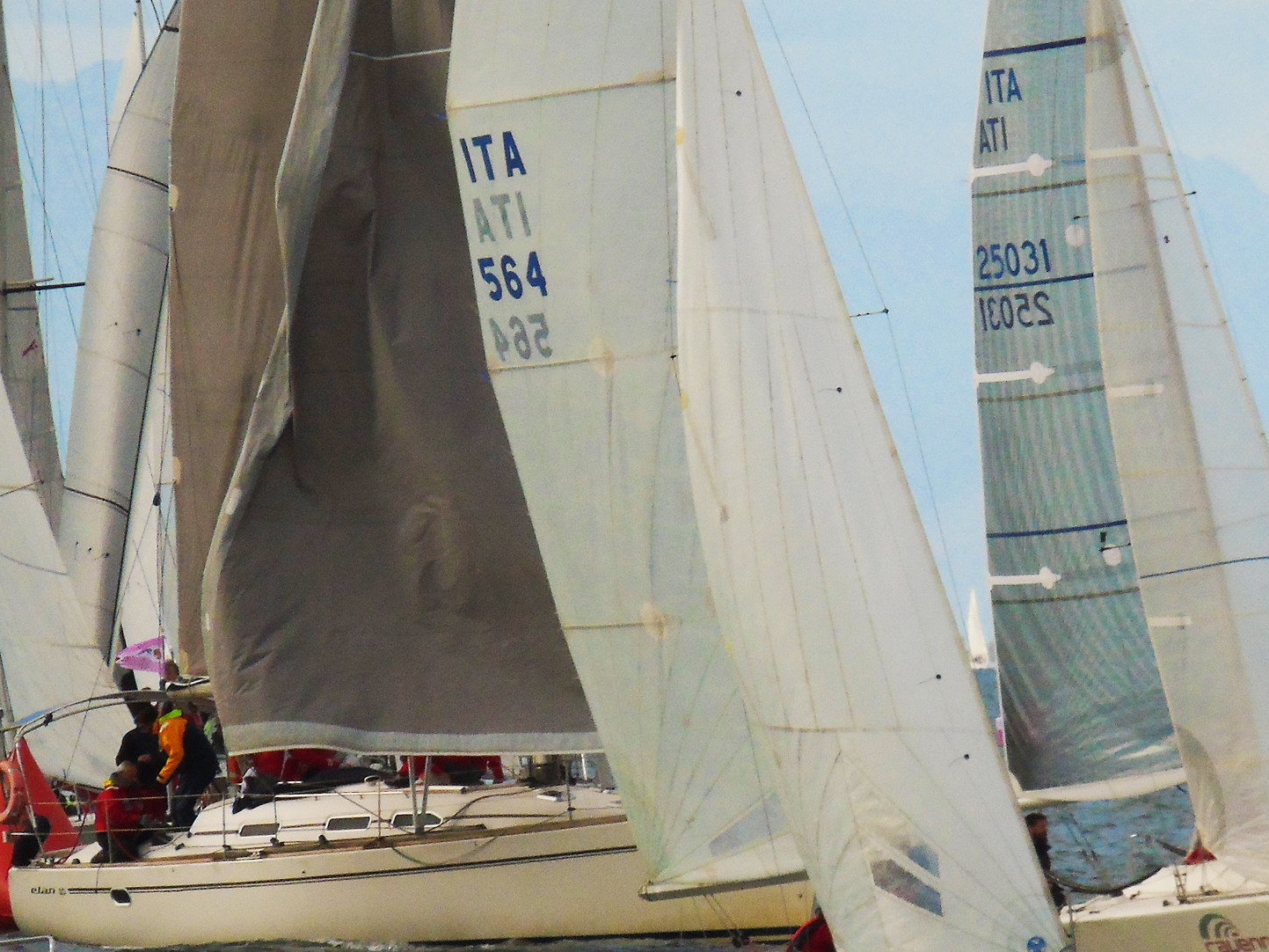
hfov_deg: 1.7
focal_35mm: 1199
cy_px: 496
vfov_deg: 1.2
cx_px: 872
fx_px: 43951
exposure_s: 1/1000
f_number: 8.1
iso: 200
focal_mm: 129
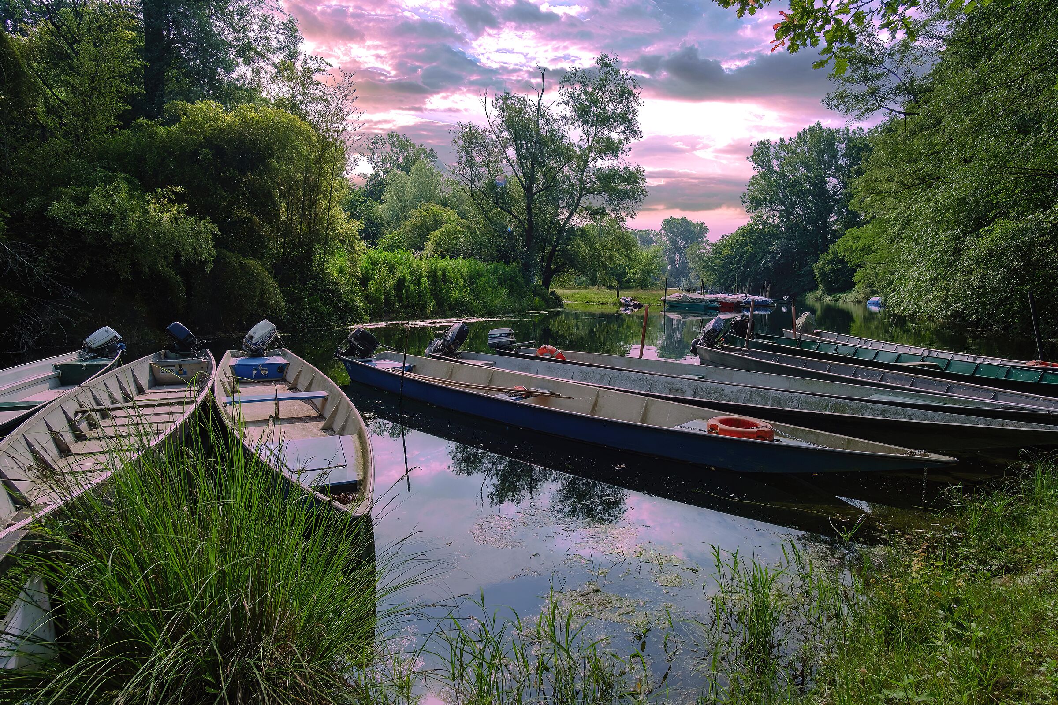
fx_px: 529
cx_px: 529
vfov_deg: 67.4
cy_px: 352
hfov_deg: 90.0
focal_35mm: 18
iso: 160
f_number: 5.6
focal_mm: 12
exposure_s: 1/550
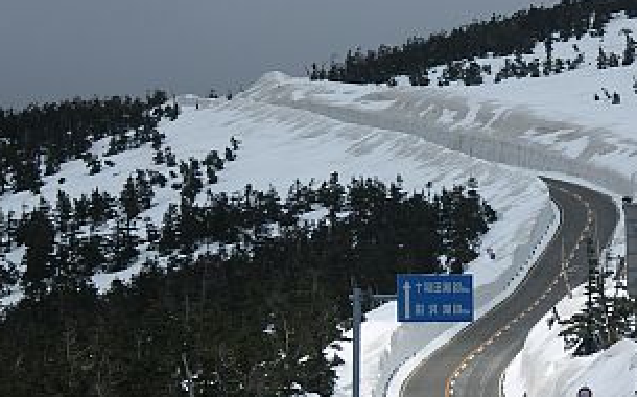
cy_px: 244
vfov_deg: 5.1
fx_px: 4440
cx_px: 495
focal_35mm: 256
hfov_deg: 8.2
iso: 50
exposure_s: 1/640
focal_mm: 29.8
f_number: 6.3
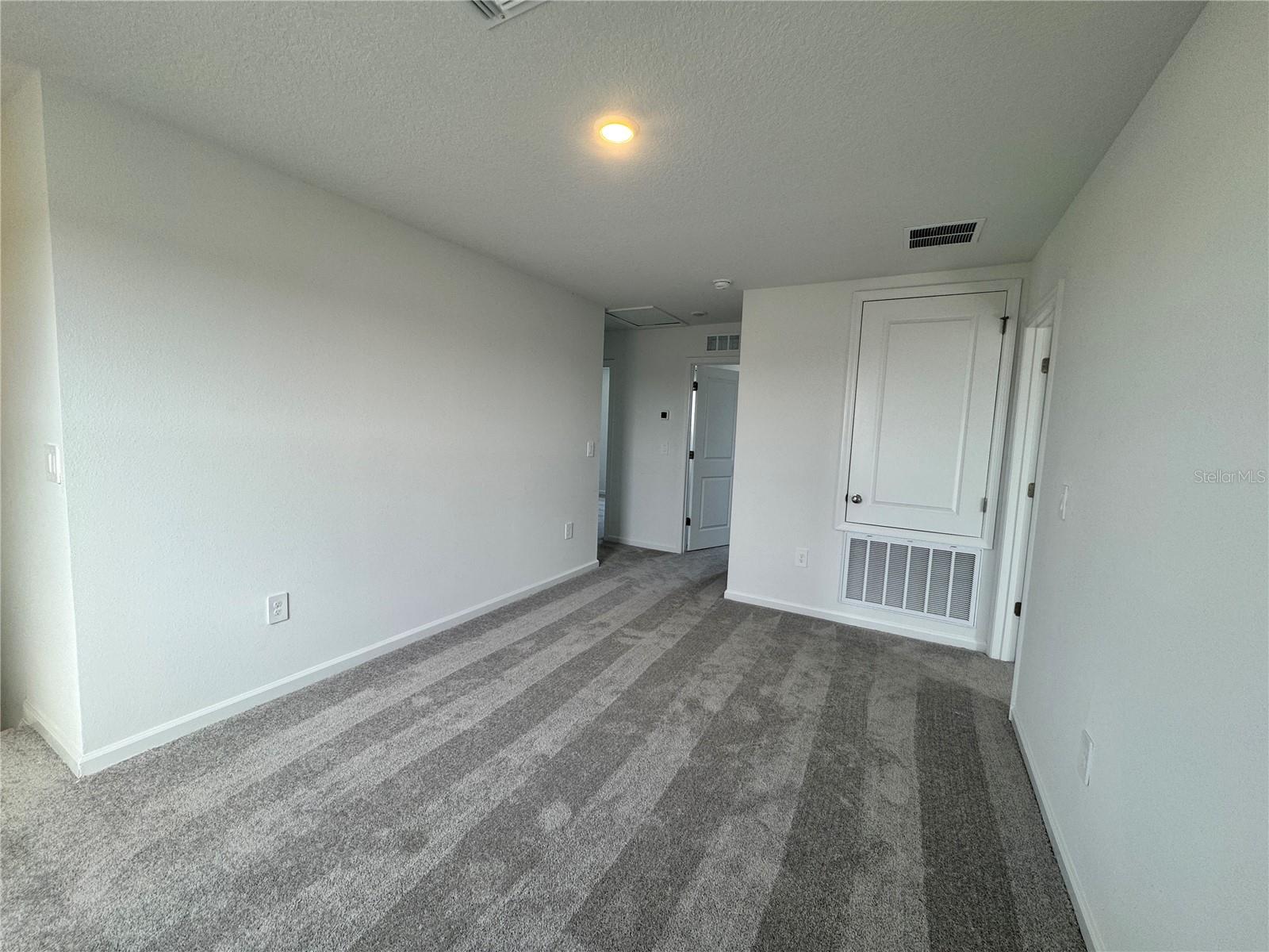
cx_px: 634
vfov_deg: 85.7
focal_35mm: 14
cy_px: 476
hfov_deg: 102.1
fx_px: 513
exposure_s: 1/120
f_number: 2.2
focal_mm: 2.22
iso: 64
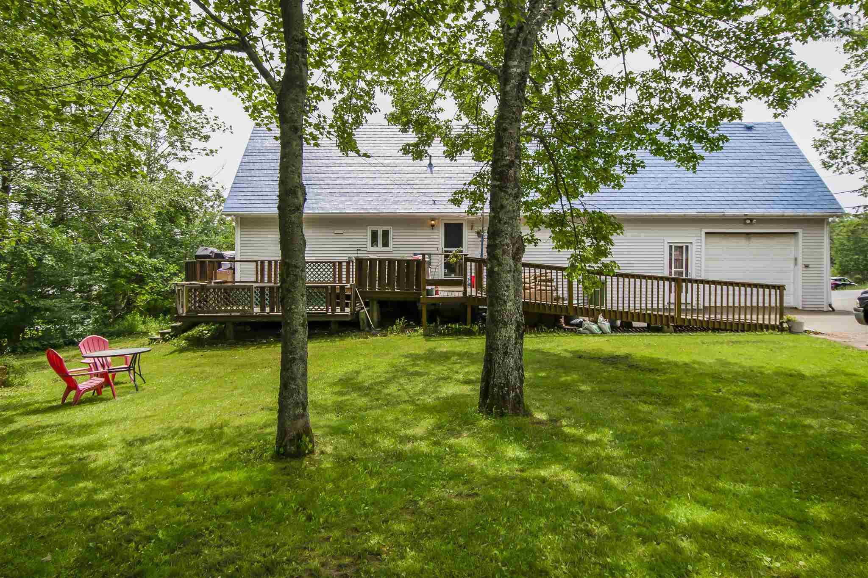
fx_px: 542
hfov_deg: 77.3
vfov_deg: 56.1
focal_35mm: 22
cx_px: 434
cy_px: 289
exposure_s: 1/320
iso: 125
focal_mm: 15
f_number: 6.3
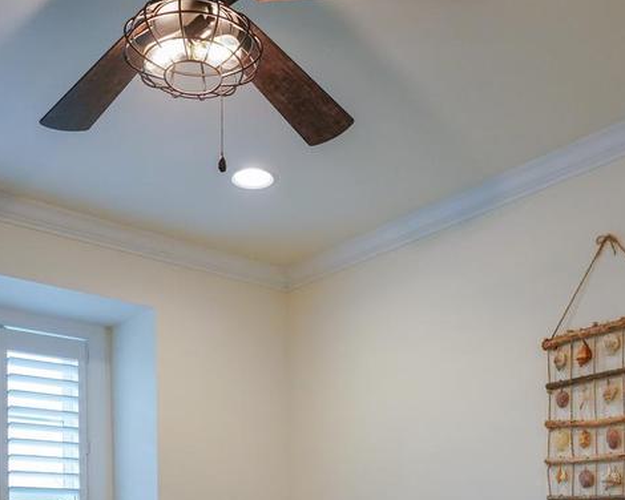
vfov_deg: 29.1
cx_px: 312
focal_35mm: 46
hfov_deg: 40.3
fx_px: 851
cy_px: 570
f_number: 4
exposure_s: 1/160
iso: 1000
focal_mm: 16
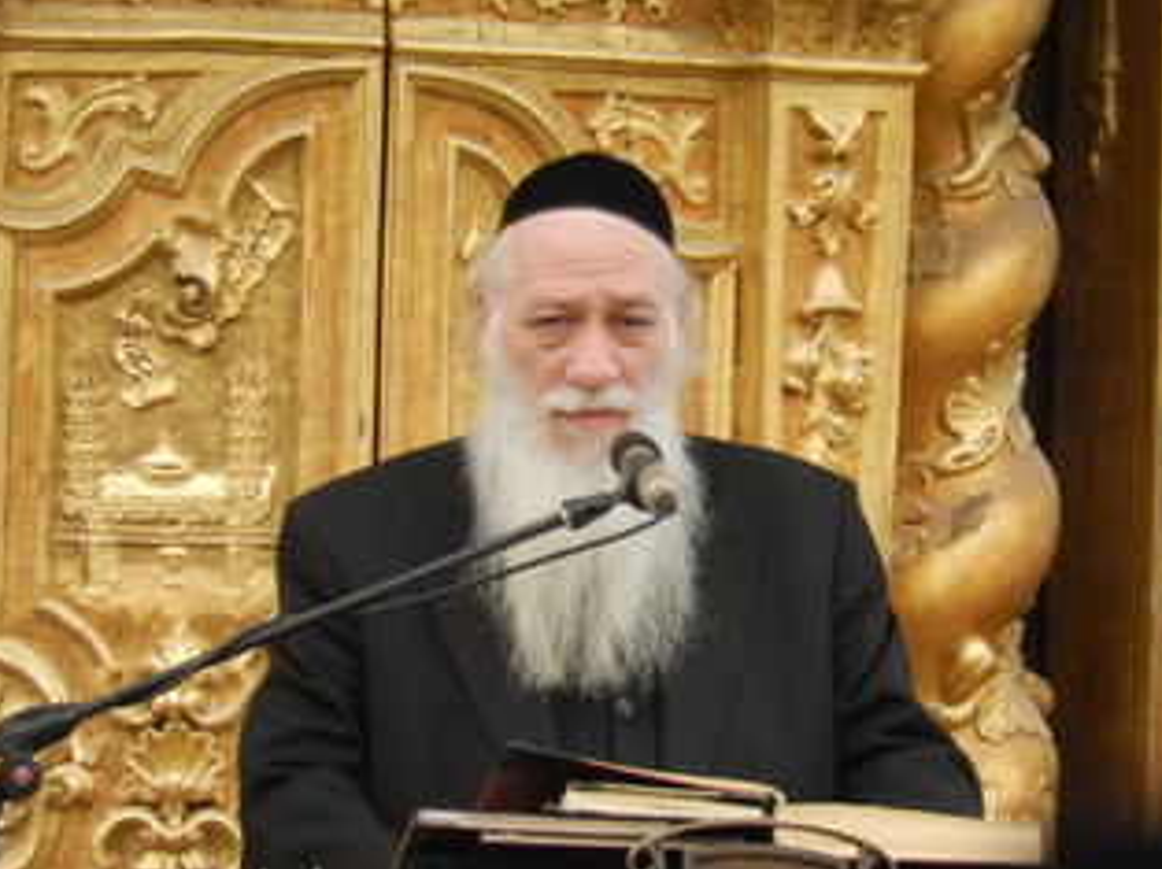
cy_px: 459
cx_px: 596
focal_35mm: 701
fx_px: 23513
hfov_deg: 2.8
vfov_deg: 2.1
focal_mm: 99
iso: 800
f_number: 6.3
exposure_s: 1/20
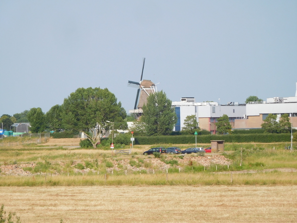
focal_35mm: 225
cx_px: 148
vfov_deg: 6.6
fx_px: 1930
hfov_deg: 8.8
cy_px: 112
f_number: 5.5
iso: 125
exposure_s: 1/500
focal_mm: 40.1
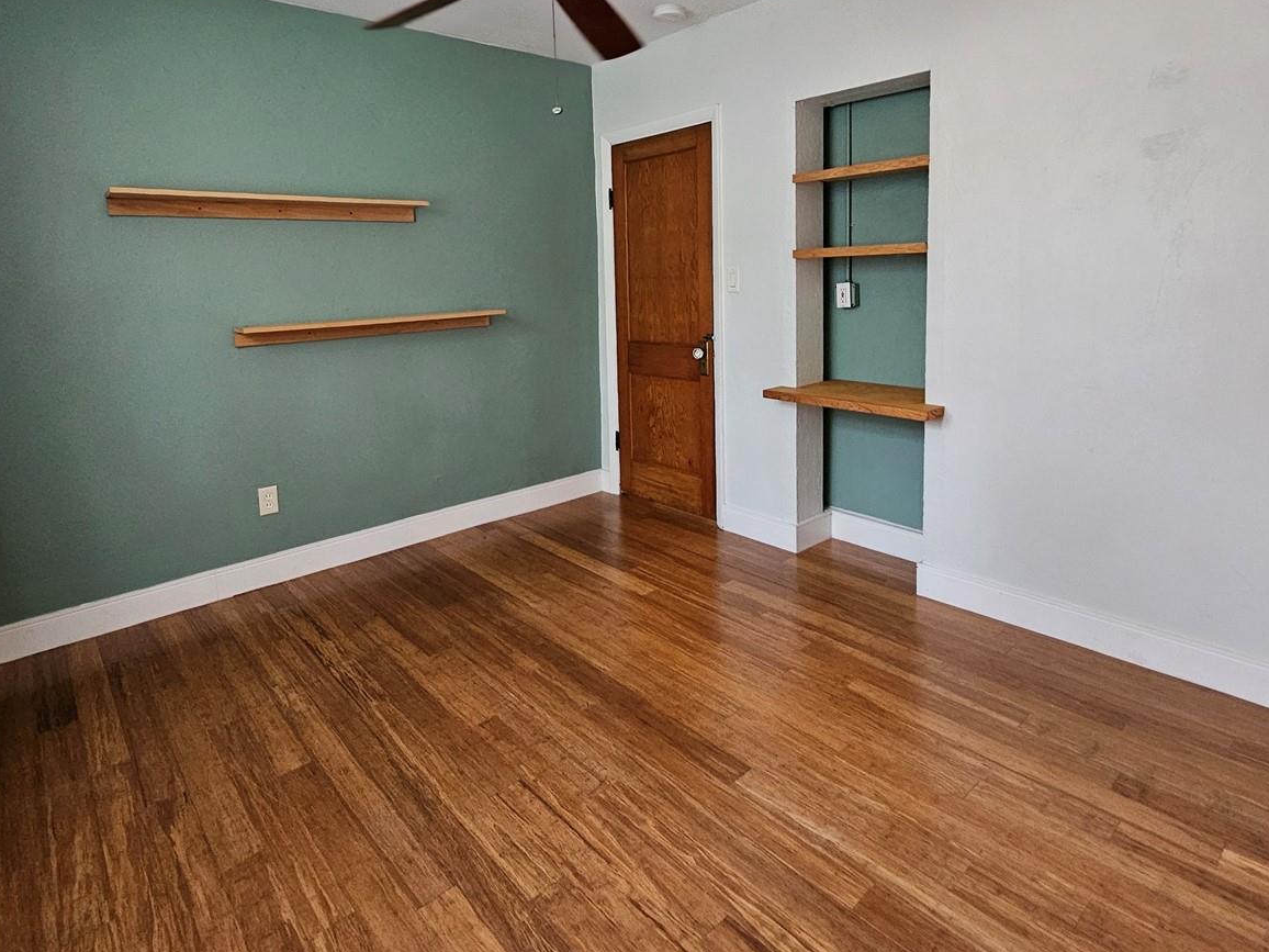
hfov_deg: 87.7
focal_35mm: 18
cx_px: 621
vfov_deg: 70.3
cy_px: 349
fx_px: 660
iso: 320
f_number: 2.2
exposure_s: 1/30
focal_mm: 2.2
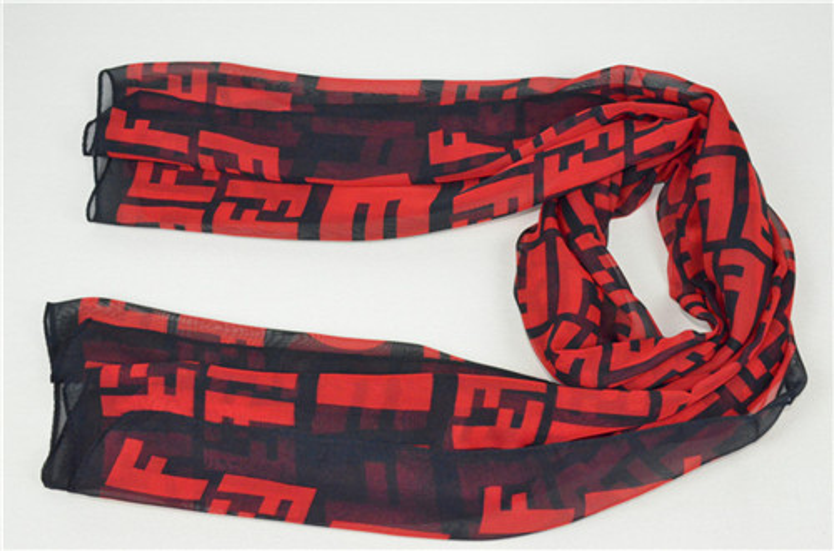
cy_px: 276
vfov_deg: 27.9
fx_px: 1109
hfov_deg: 41.2
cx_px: 417
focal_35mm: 48
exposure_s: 1/250
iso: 6400
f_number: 11
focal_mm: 32
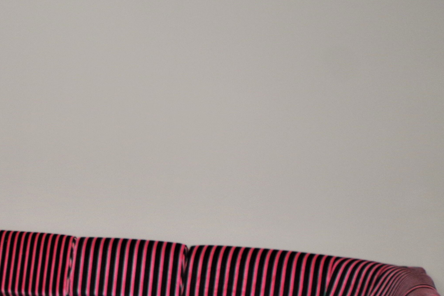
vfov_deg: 14.4
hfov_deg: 20.8
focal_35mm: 92
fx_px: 1135
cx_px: -81
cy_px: 353
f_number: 4
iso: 400
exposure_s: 1/60
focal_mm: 21.25
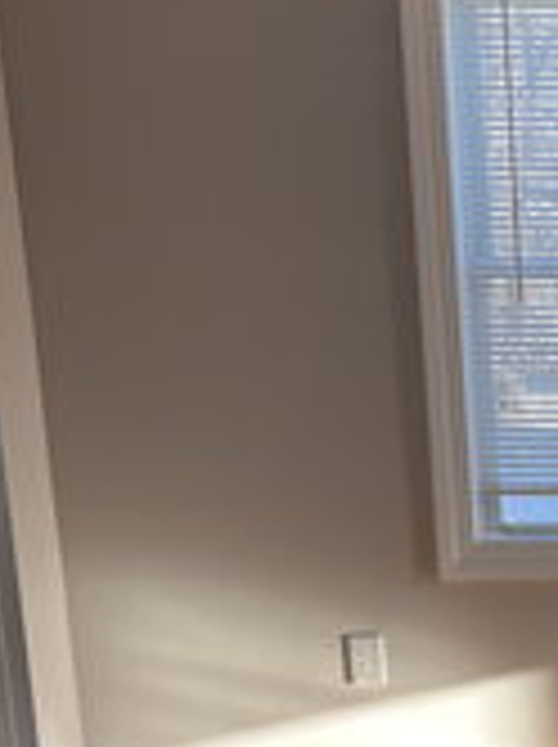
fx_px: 2026
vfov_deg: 20.3
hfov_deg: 14.4
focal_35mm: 94
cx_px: 900
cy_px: 716
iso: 40
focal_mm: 5.7
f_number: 1.5
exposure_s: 1/120
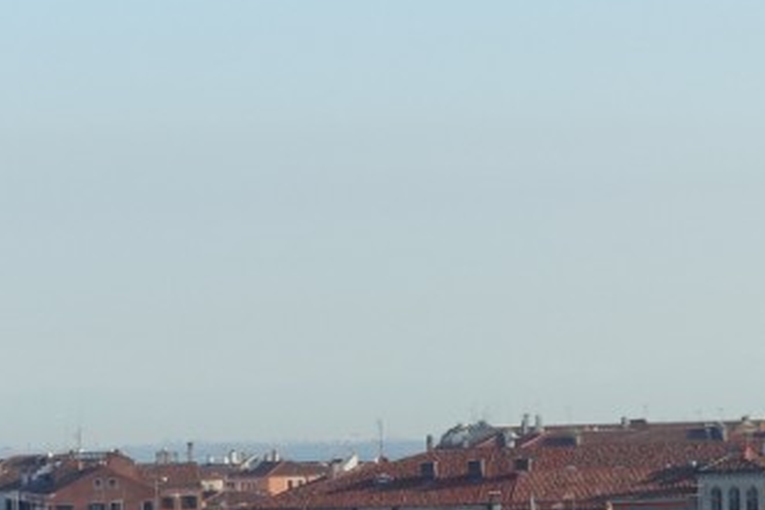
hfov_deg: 6.1
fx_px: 7203
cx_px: 760
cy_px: 510
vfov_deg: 4.0
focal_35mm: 339
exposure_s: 1/100
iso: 125
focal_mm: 25.7
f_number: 4
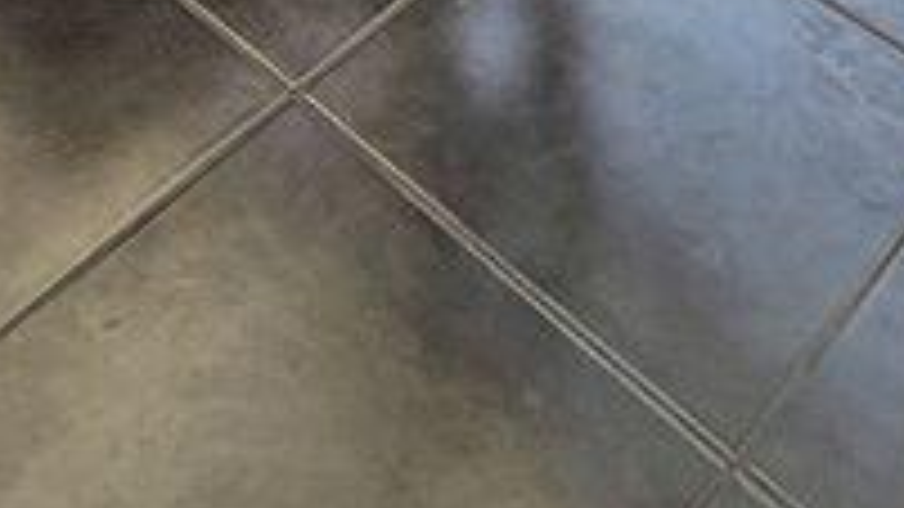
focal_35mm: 72
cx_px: 247
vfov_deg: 9.9
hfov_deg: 29.0
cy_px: -1205
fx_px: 1726
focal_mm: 1.57
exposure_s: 1/372
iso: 32
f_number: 1.8
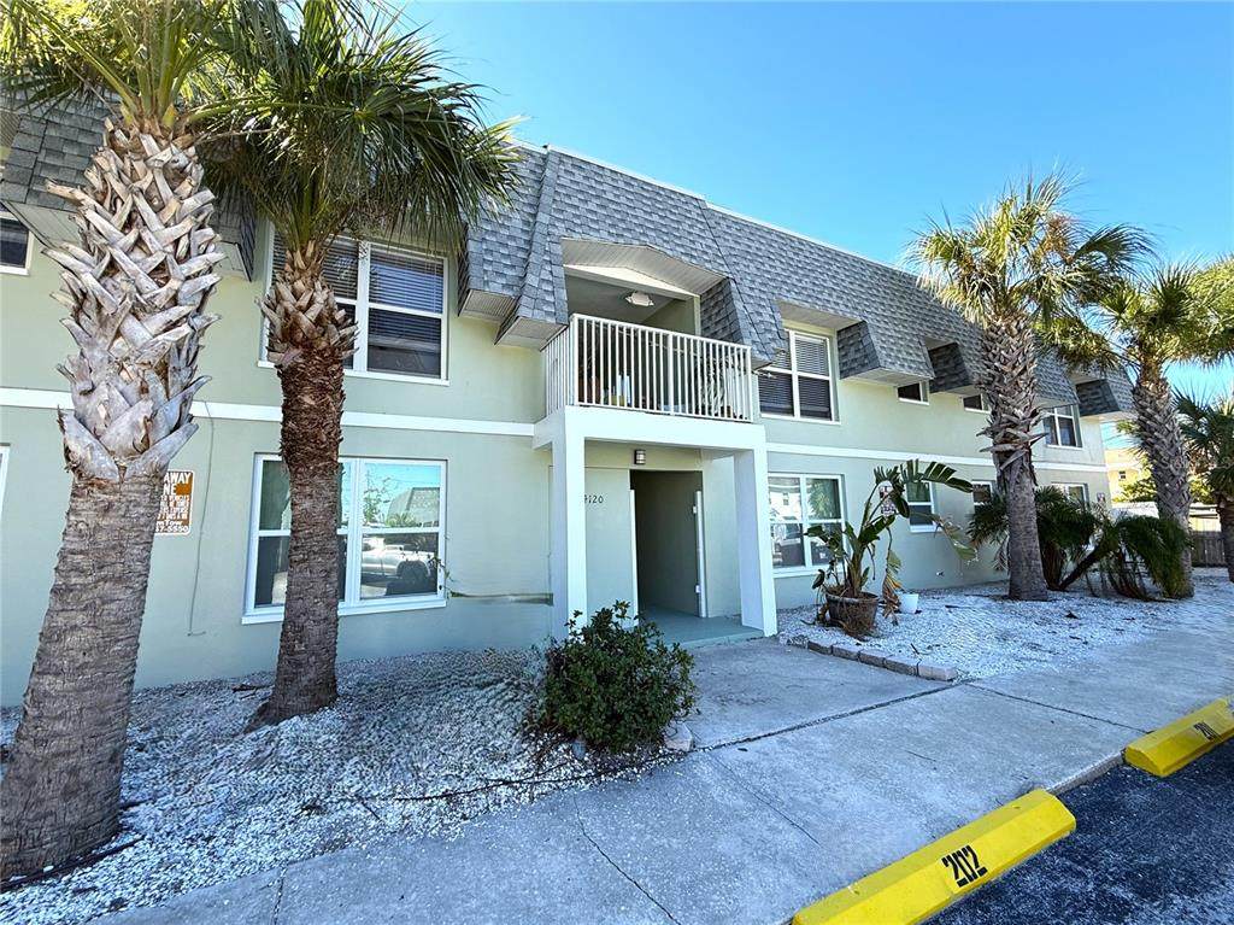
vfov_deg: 85.6
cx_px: 617
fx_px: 499
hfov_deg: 102.1
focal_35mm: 14
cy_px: 462
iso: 50
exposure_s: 1/522
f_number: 2.2
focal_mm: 2.22
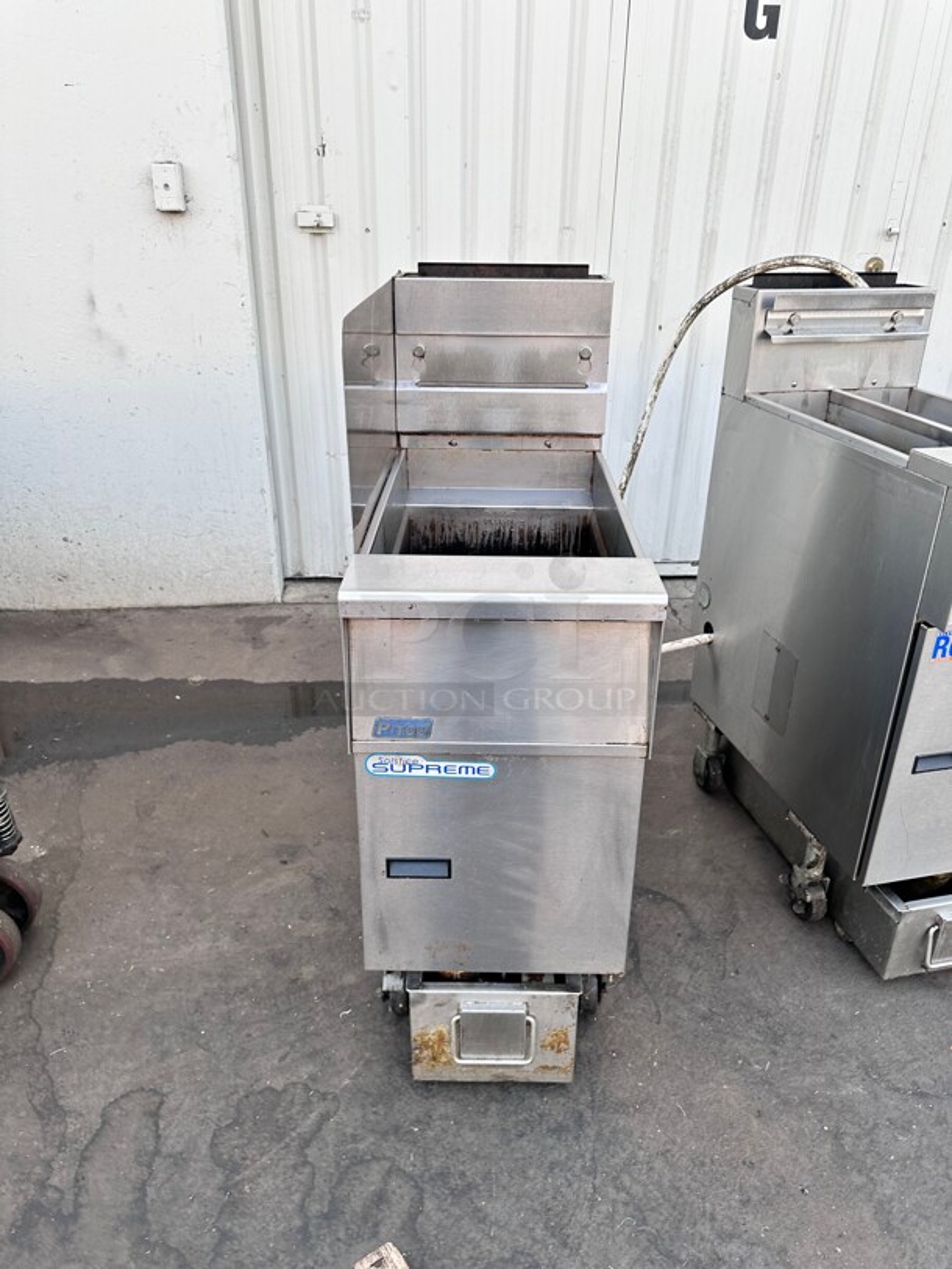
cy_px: 634
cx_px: 476
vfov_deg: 71.6
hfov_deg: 56.8
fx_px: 880
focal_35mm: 24
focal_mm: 6.86
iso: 64
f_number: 1.78
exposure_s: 1/120
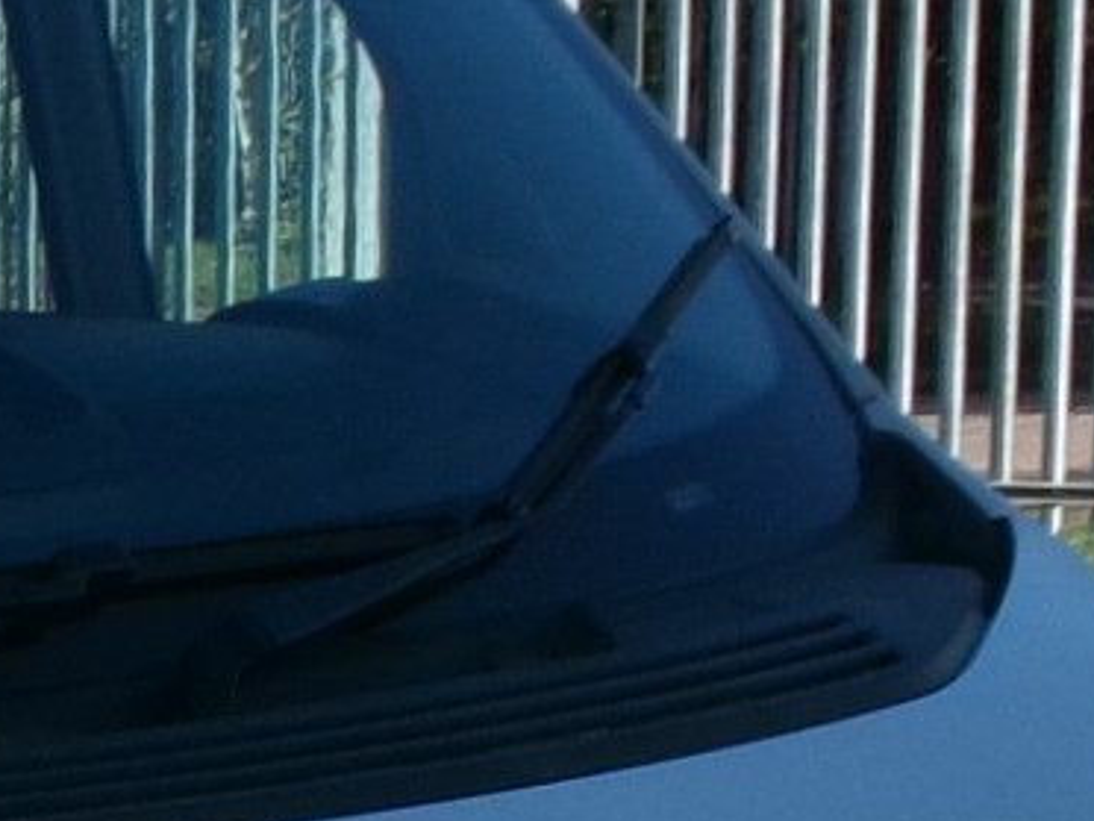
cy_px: 1204
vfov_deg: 7.5
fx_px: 6163
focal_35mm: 195
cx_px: -1312
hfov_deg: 9.3
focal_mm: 5.1
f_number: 10.8
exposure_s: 1/56
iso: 100
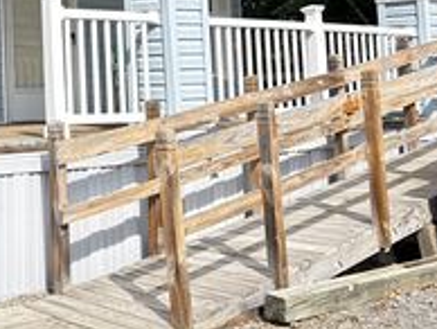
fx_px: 847
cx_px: -81
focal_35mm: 67
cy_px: -1
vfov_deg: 21.2
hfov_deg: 26.0
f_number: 1.6
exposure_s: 1/1751
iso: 64
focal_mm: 5.96
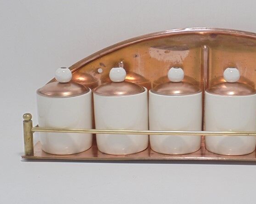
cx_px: 196
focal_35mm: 68
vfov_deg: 22.5
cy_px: 95
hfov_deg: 27.5
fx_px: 515
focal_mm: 7.8
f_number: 4.5
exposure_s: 1/50
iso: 100
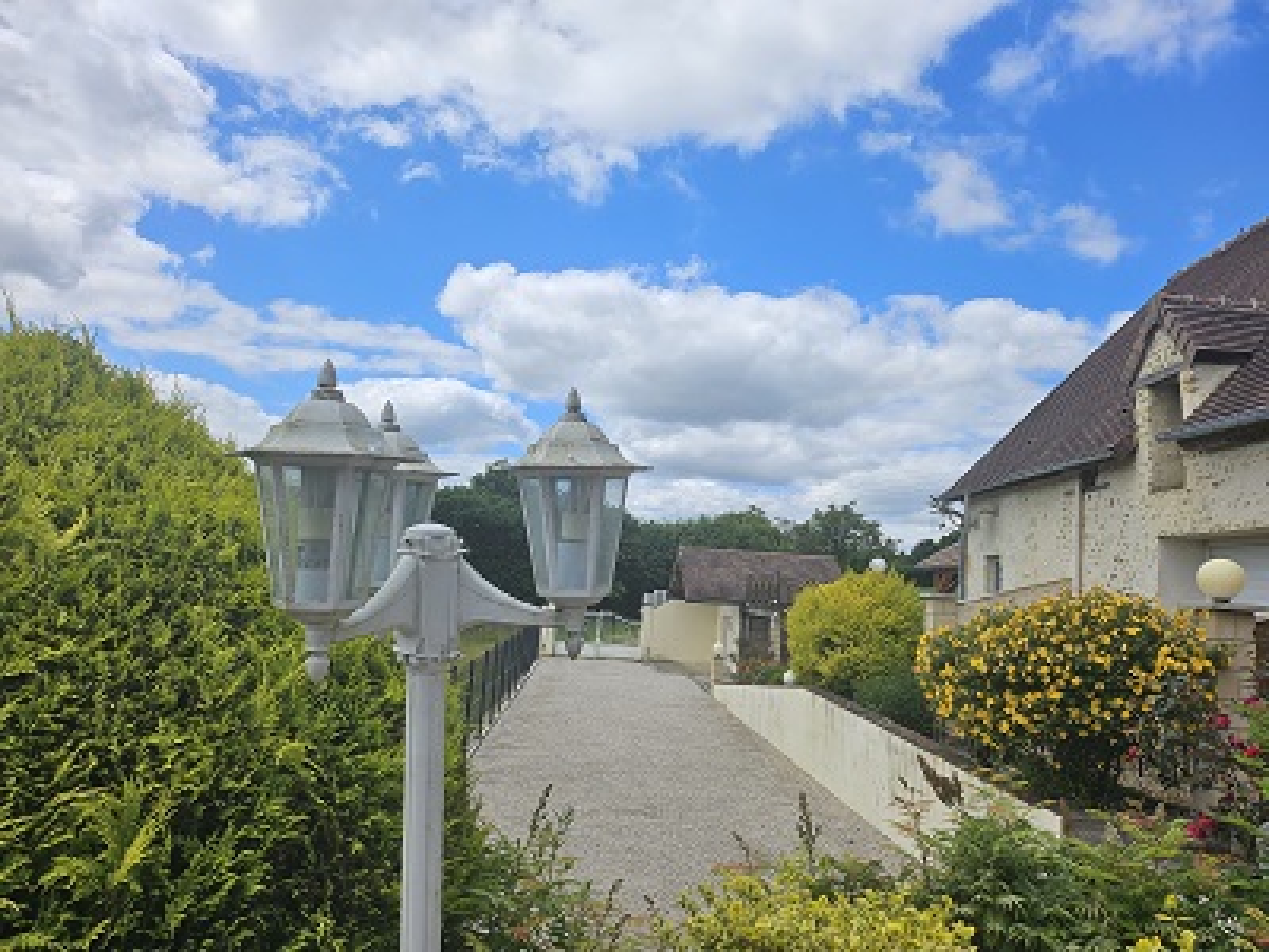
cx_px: 634
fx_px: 880
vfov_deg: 56.8
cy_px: 476
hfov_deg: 71.6
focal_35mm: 24
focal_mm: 5
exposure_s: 1/6653
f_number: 1.8
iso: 50
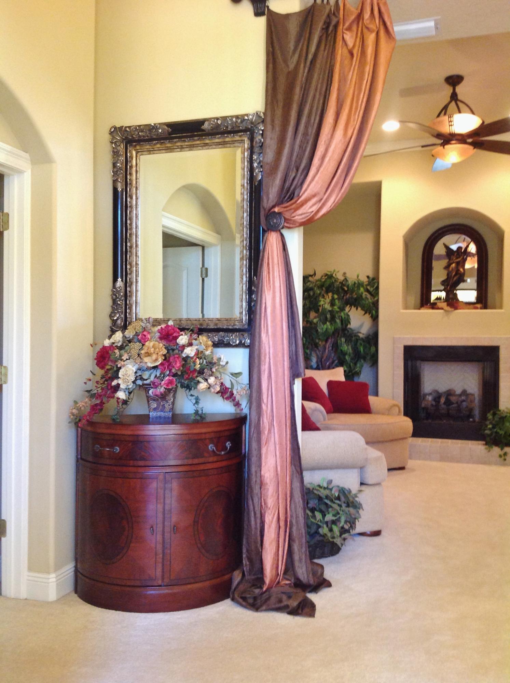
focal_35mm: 35
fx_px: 690
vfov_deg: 52.7
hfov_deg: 40.6
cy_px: 342
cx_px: 255
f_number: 2.4
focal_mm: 4.28
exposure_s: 1/15
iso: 200
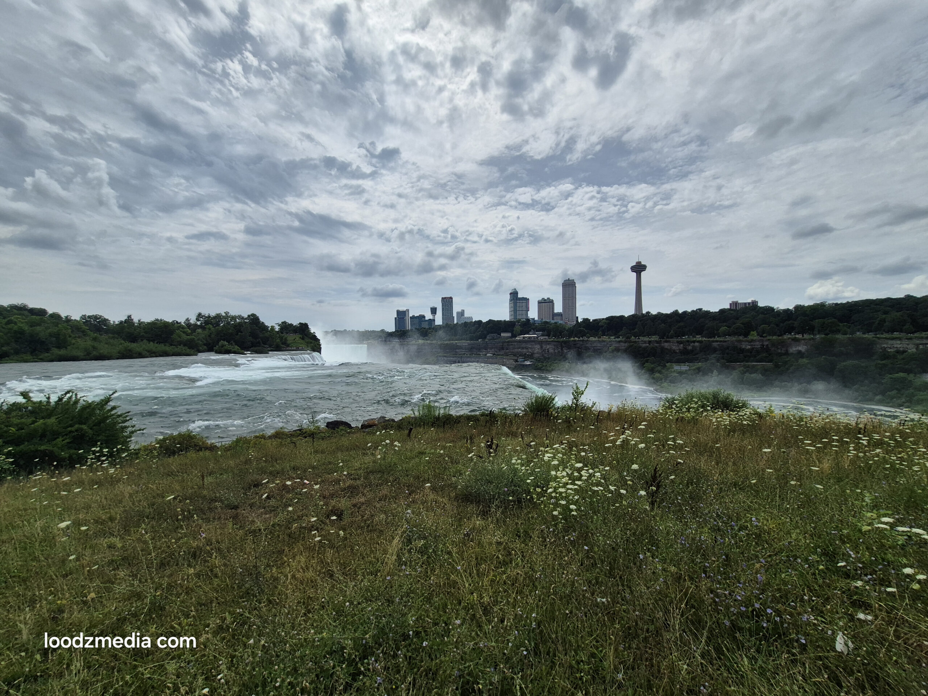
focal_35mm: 13
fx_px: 349
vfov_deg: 89.9
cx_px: 464
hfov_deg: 106.2
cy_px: 348
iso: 50
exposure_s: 1/5232
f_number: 2.2
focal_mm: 1.74
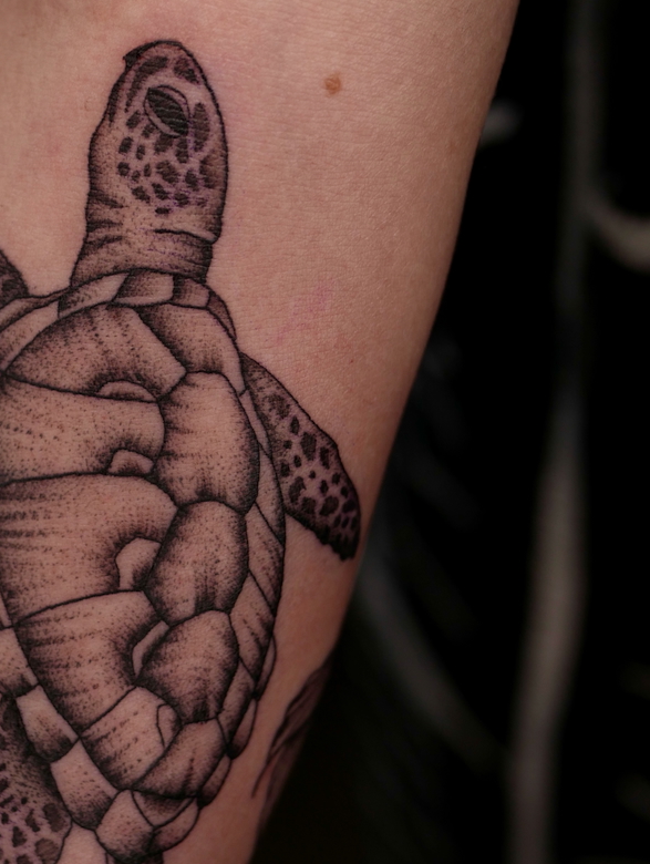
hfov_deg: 17.9
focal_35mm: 82
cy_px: 480
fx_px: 2049
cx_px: 130
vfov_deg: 23.8
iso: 200
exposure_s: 1/1300
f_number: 2.8
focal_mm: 25
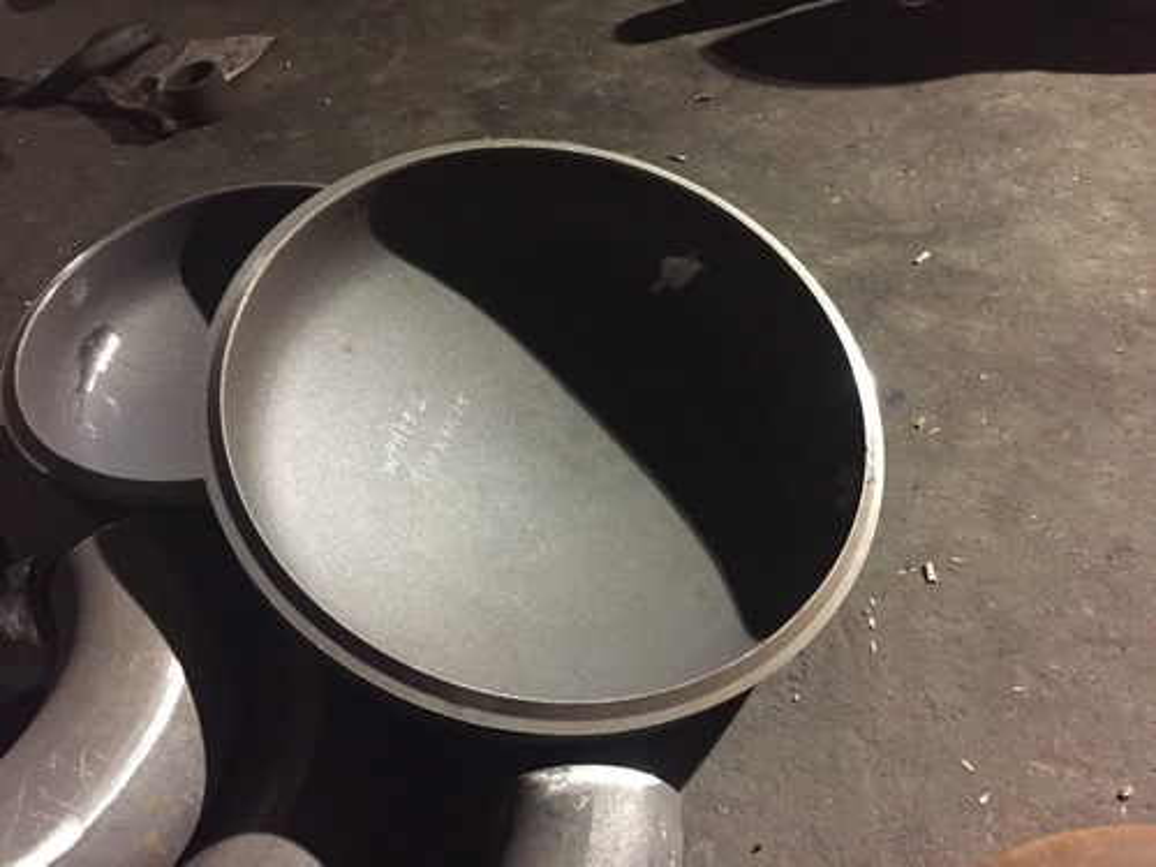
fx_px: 968
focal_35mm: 29
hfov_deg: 61.7
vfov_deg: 48.2
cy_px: 434
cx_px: 578
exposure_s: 1/15
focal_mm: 4.15
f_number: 2.2
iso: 400
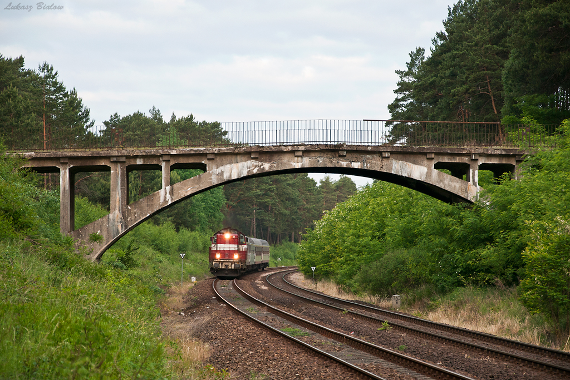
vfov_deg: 9.9
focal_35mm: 138
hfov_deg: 14.9
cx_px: 285
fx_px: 2185
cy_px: 190
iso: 400
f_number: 5.6
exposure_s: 1/200
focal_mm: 92
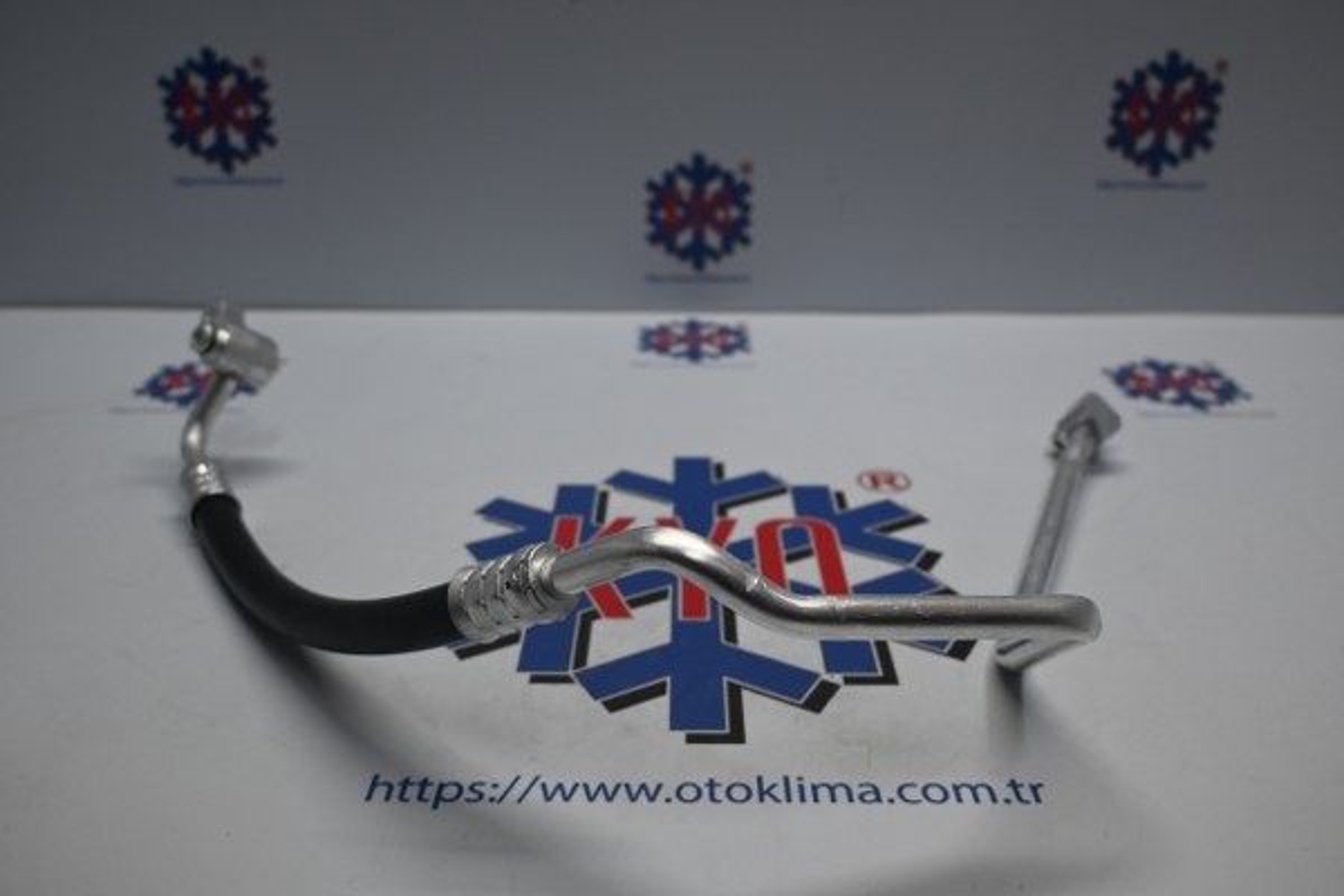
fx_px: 1148
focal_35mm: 31
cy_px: 448
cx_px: 672
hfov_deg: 60.7
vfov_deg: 42.6
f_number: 3.8
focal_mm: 20.5
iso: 400
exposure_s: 1/160
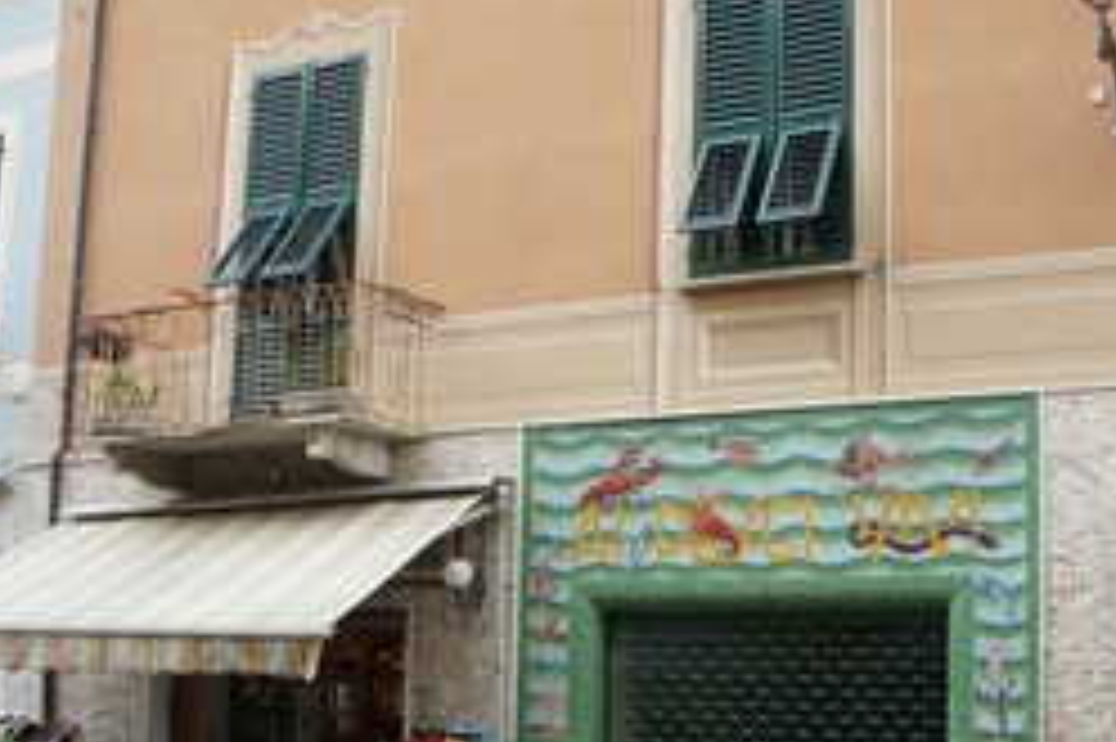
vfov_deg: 26.6
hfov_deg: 39.6
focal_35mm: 50
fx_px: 1549
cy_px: 571
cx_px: 616
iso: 640
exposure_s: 1/250
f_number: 5.6
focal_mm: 18
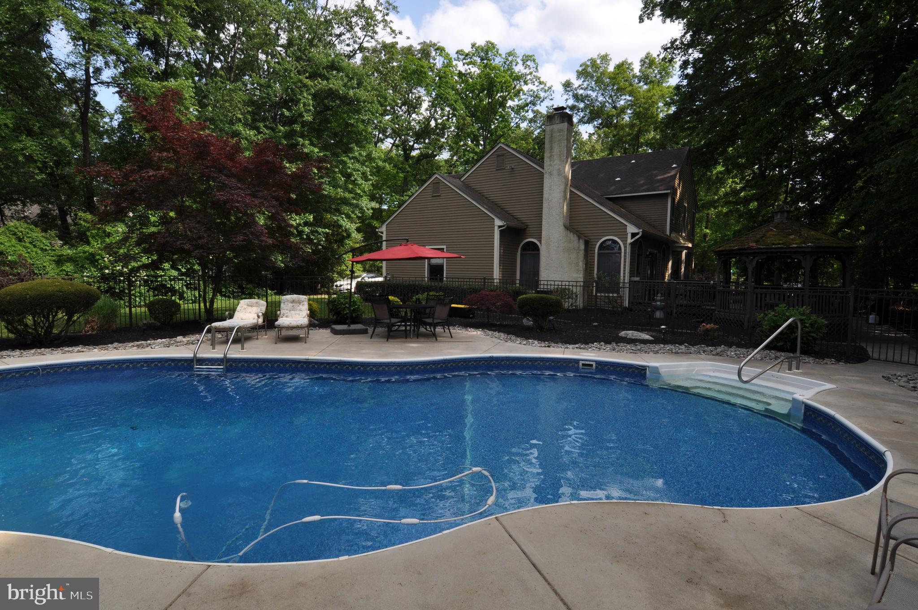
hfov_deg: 90.1
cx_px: 459
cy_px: 305
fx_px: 458
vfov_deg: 67.2
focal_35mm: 18
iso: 250
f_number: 11
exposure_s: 1/200
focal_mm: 12
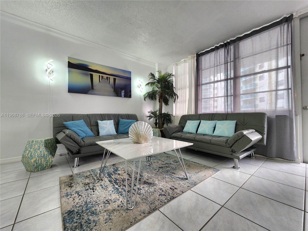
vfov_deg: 89.9
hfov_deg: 106.2
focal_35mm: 13
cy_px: 116
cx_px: 154
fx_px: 116
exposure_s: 1/60.2
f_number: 2.2
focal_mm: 2.2
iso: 125
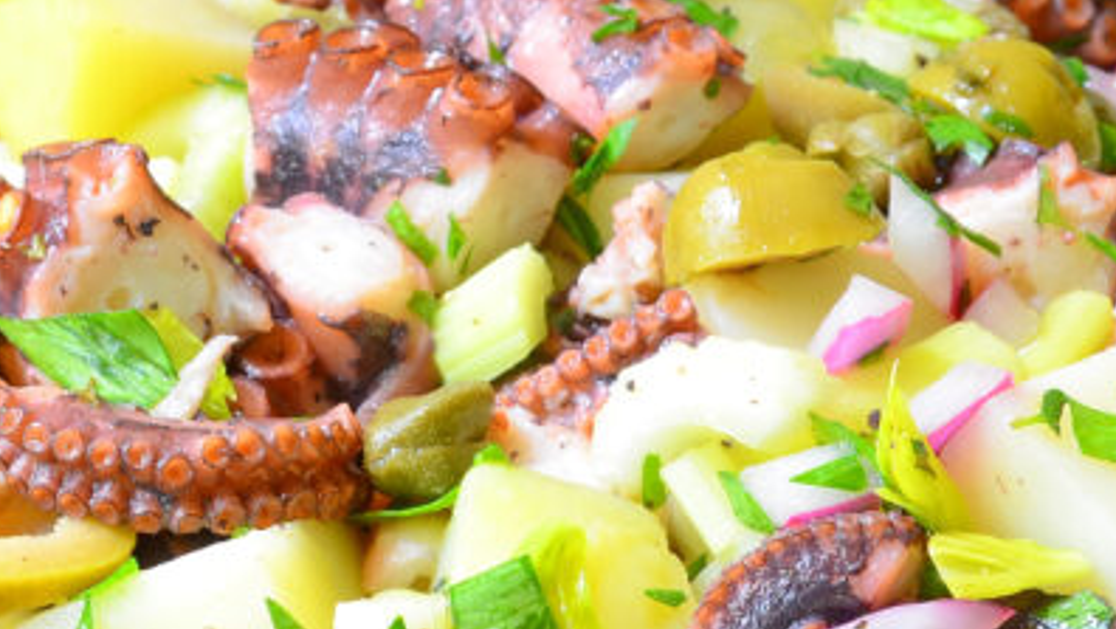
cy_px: 780
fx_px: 3937
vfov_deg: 9.0
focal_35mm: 133
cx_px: 316
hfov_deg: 16.1
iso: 100
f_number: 9
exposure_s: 1.6
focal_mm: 28
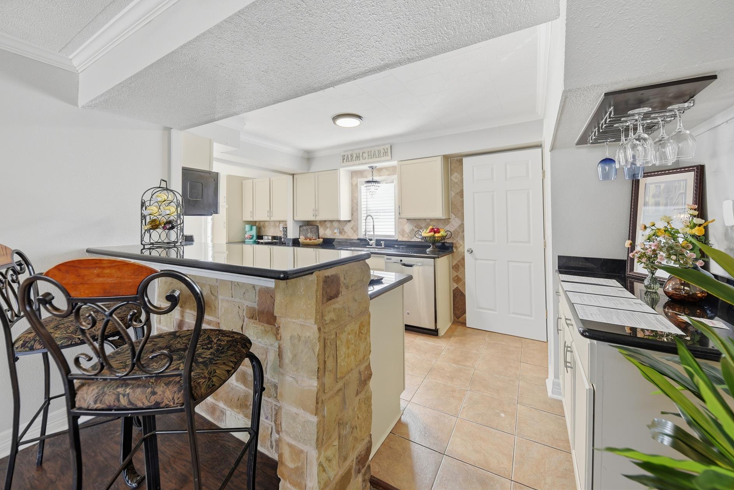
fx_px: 265
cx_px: 355
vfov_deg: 85.3
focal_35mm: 13
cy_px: 225
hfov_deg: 108.3
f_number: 5
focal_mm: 12
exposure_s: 1/100
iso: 160
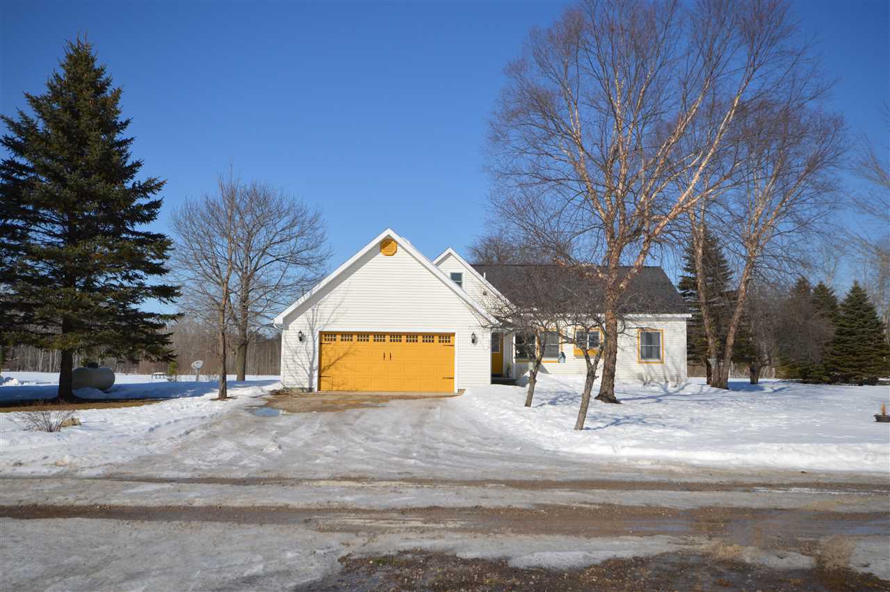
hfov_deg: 62.0
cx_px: 445
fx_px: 741
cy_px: 296
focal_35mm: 30
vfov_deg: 43.5
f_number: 9
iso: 100
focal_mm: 20
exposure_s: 1/320
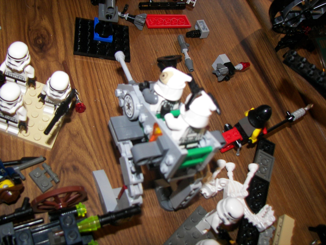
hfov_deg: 51.4
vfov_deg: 39.7
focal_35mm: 36
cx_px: 163
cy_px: 122
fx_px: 339
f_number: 2.8
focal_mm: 6
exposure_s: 1/30
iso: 100
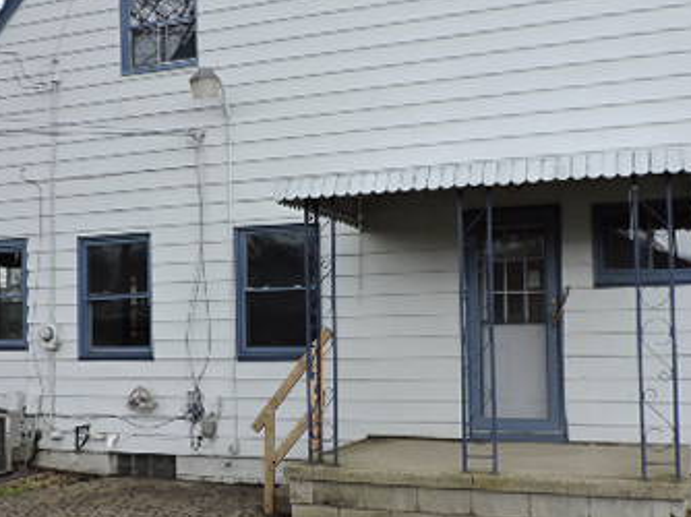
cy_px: 306
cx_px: 288
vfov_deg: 31.4
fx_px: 918
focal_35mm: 46
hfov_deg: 41.1
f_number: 3
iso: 100
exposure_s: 1/125
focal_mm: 4.3
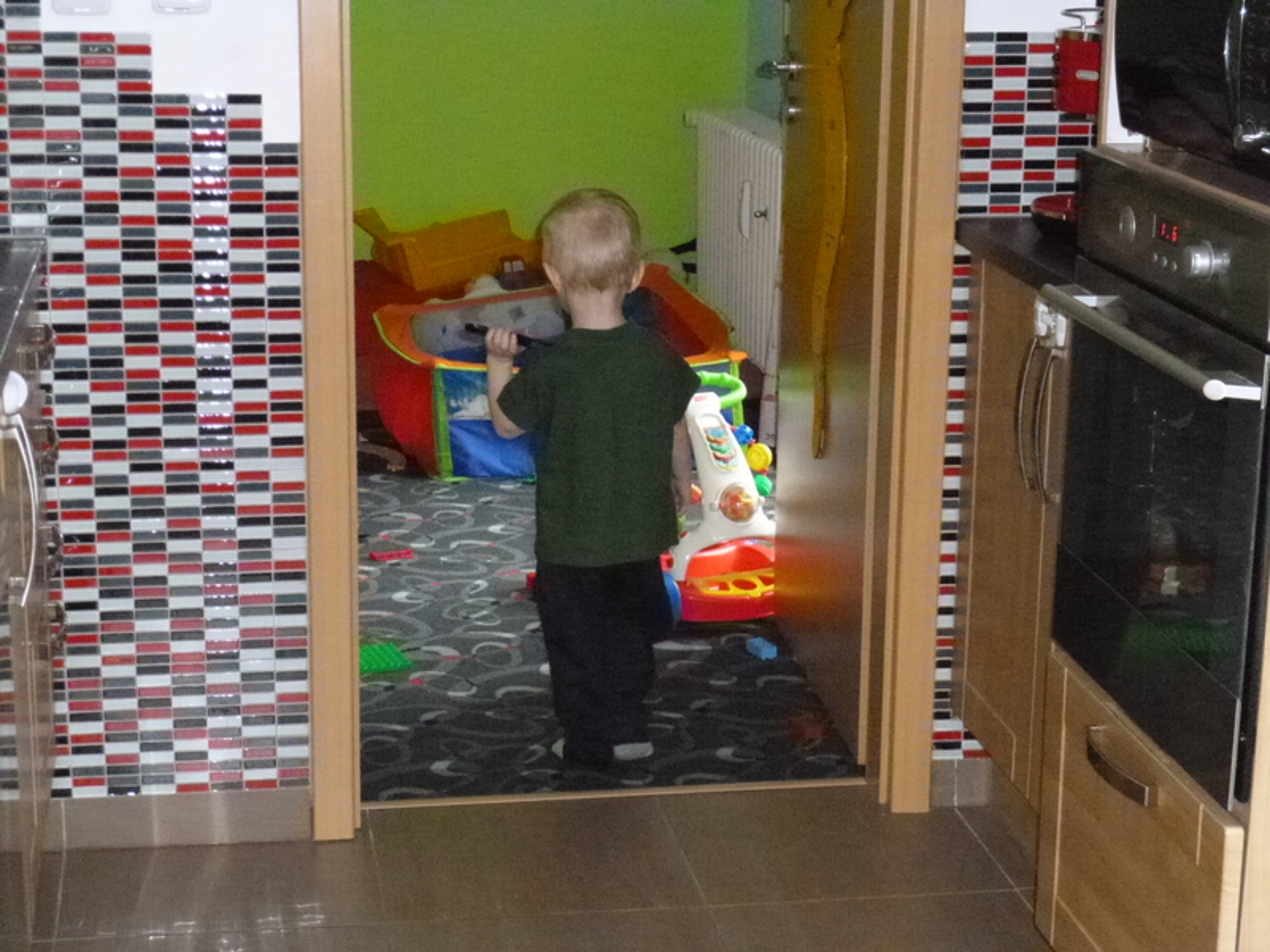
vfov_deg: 21.3
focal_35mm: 69
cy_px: 476
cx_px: 635
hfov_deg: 28.2
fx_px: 2531
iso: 1250
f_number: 4.6
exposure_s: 1/125
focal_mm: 12.3
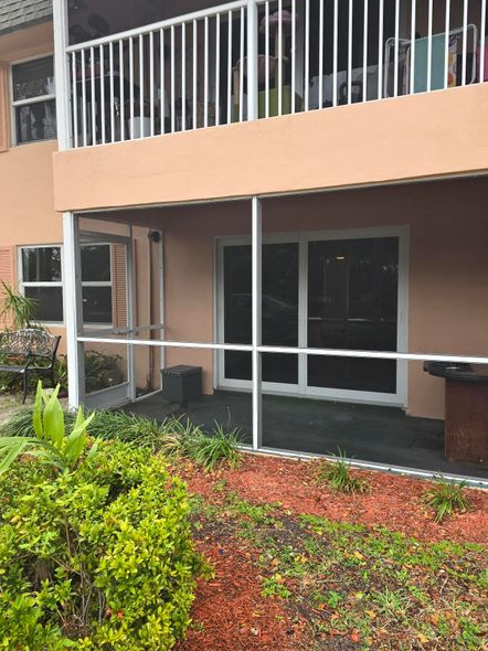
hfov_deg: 53.0
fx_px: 489
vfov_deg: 67.3
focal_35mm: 26
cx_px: 242
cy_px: 322
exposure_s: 1/180
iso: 16
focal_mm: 6.3
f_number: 1.7
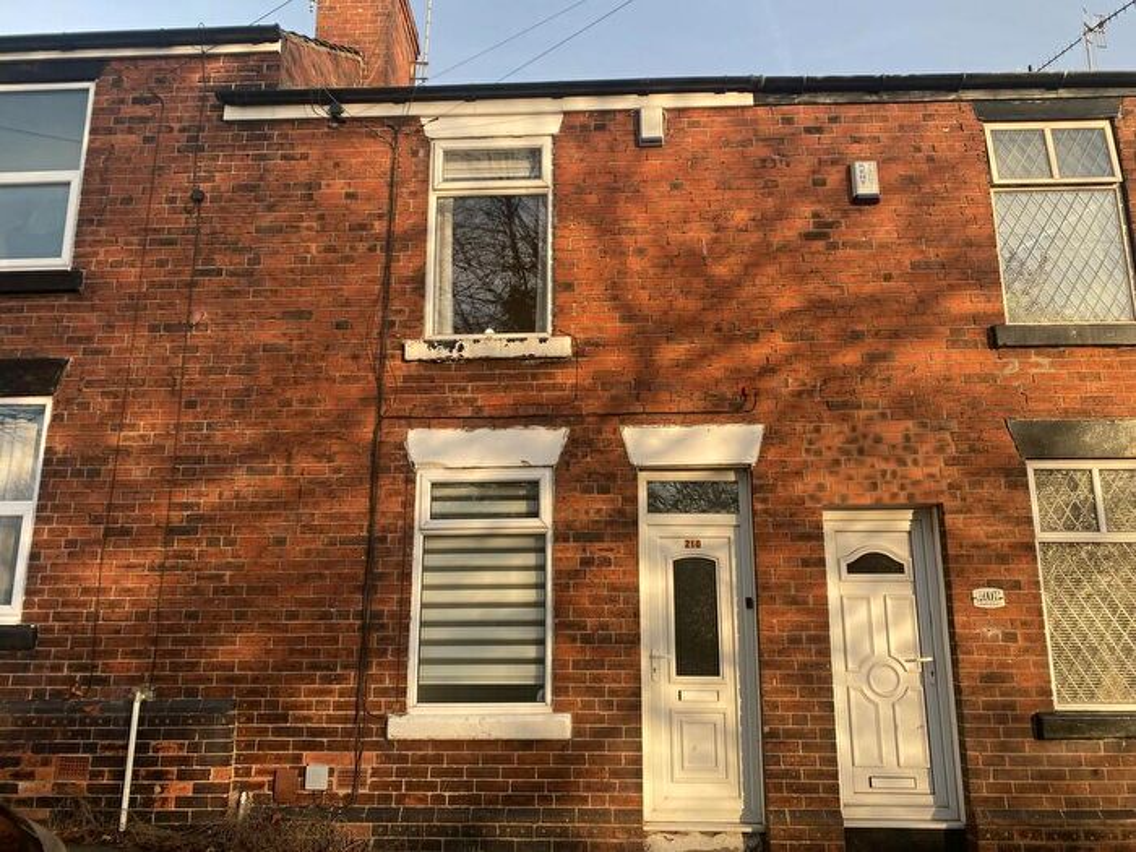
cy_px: 426
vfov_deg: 53.1
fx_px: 853
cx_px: 568
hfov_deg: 67.3
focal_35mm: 26
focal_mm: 4.25
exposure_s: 1/698
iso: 32
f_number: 1.8
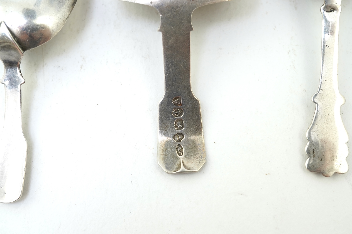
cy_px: 117
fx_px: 440
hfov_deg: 43.6
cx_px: 176
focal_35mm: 45
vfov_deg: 29.9
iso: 500
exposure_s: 1/50
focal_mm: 30
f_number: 13
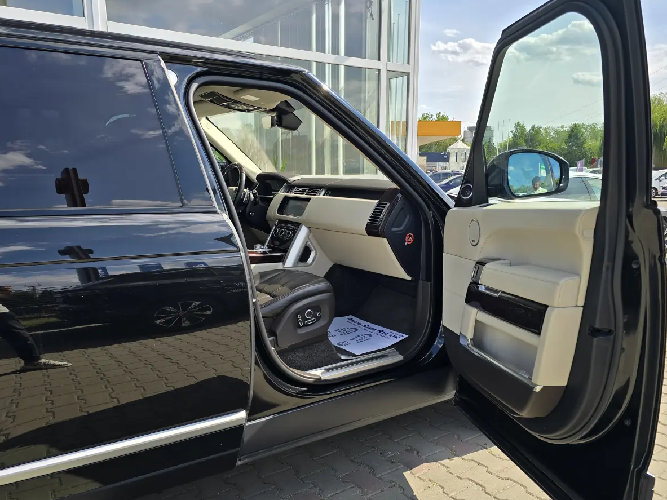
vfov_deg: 49.7
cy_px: 250
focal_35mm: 28
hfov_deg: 63.4
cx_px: 326
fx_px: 539
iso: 12
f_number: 1.7
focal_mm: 6.3
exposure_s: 1/562
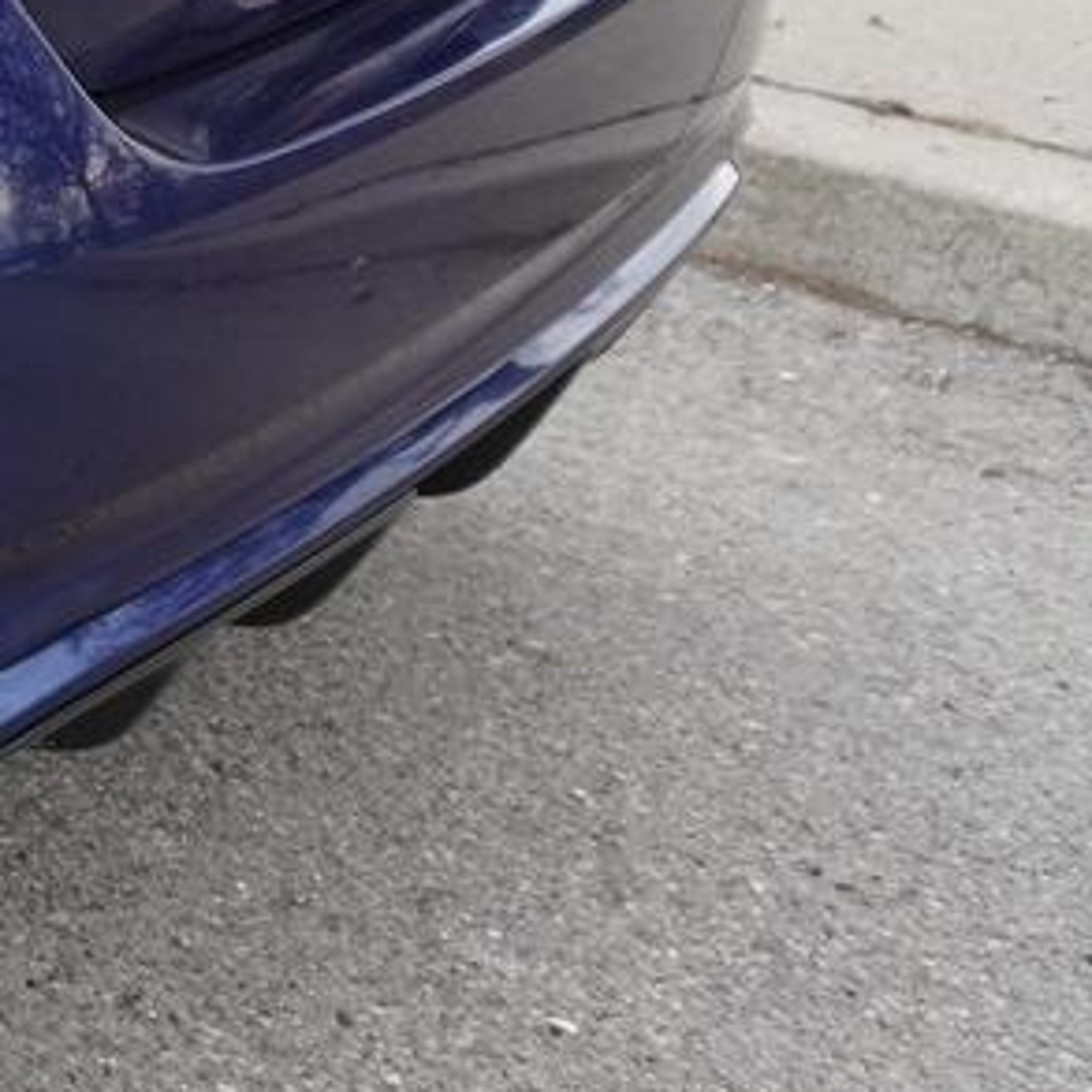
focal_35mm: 89
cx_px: -954
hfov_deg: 16.1
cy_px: -186
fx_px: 3176
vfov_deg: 18.6
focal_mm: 16
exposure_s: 1/160
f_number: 4
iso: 400
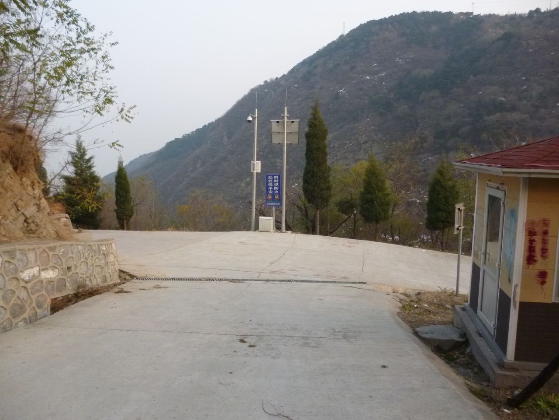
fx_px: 452
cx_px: 280
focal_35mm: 28
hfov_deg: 63.4
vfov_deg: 49.7
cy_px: 210
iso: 400
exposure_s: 1/500
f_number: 3.1
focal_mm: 5
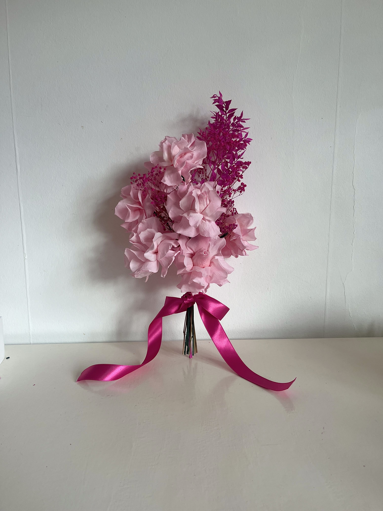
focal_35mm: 26
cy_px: 256
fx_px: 384
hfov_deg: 53.1
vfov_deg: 67.3
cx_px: 192
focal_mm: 5.1
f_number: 1.6
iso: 80
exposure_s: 1/121
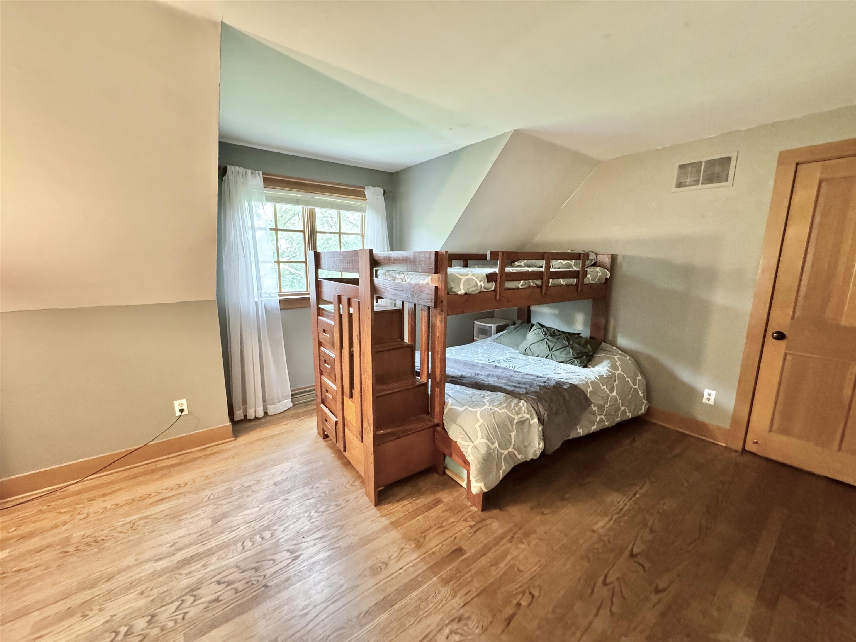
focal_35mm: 14
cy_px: 321
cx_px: 428
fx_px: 346
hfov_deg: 102.1
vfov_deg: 85.7
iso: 1250
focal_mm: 2.22
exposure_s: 1/60
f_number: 2.2
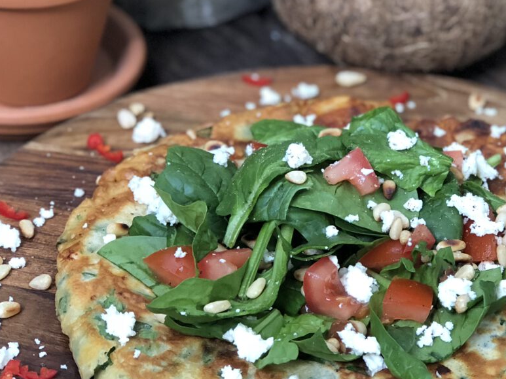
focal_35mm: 118
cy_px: 179
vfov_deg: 12.6
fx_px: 1725
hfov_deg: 16.6
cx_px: 374
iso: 160
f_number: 2.8
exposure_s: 1/50
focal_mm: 6.6
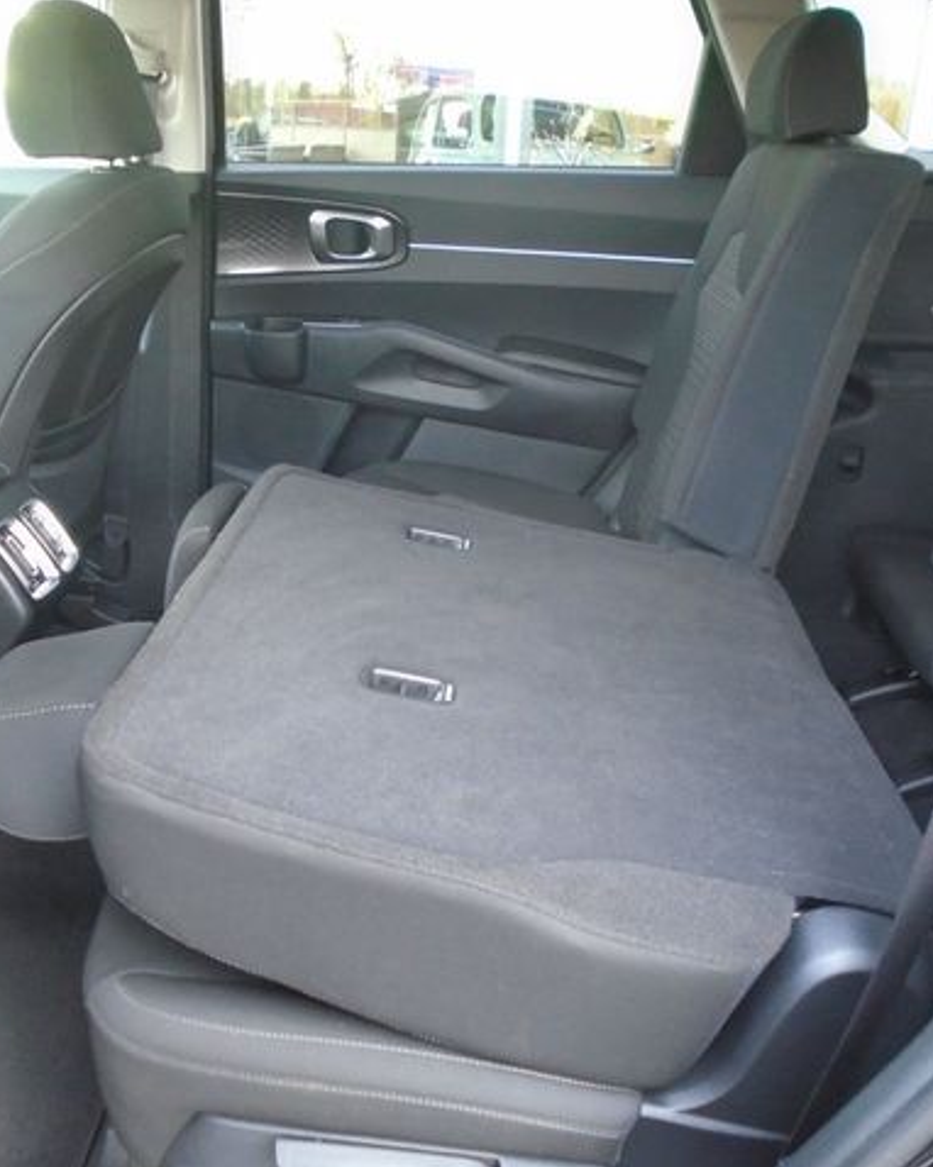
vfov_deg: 52.9
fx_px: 1174
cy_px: 584
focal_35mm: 34
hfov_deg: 43.3
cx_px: 479
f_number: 3.2
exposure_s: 1/15
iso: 400
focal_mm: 4.6
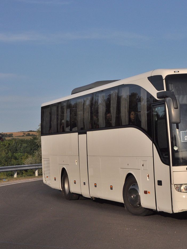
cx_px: 167
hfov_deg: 17.5
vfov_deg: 23.6
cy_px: 125
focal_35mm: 83
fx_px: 598
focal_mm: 38
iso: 400
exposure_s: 1/2000
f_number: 7.1
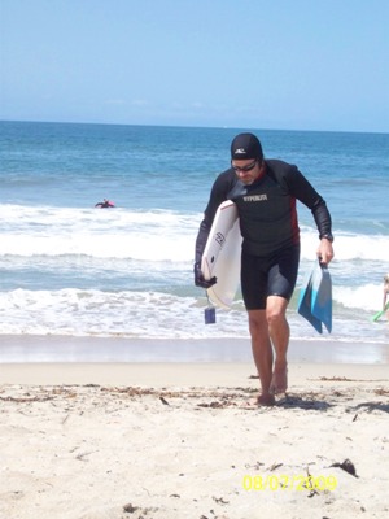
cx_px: 194
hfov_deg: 13.3
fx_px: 1663
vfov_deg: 17.7
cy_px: 260
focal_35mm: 111
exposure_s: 1/800
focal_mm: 23.7
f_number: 8
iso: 400
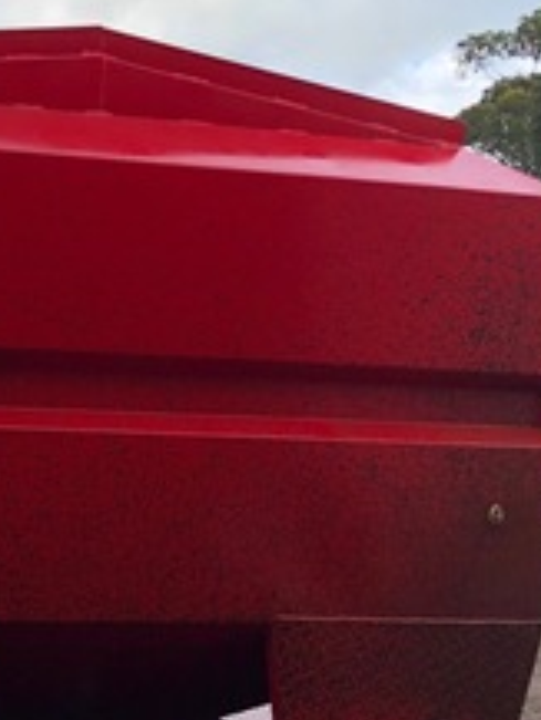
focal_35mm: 85
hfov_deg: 16.4
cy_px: 479
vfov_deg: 22.9
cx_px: -173
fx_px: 1770
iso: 20
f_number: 1.8
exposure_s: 1/571
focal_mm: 3.99
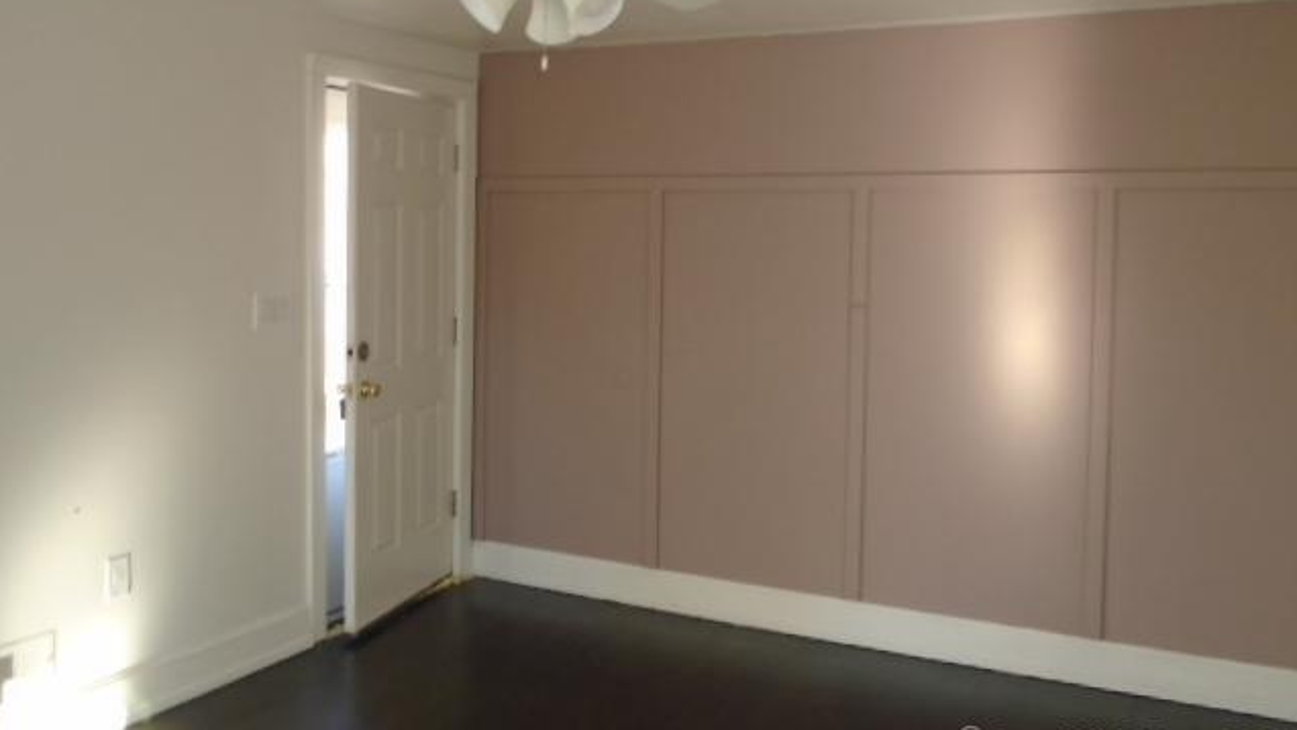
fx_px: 1169
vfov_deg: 34.5
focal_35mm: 34
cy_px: 275
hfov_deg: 58.0
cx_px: 648
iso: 200
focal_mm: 5.5
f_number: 3.5
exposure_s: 1/40
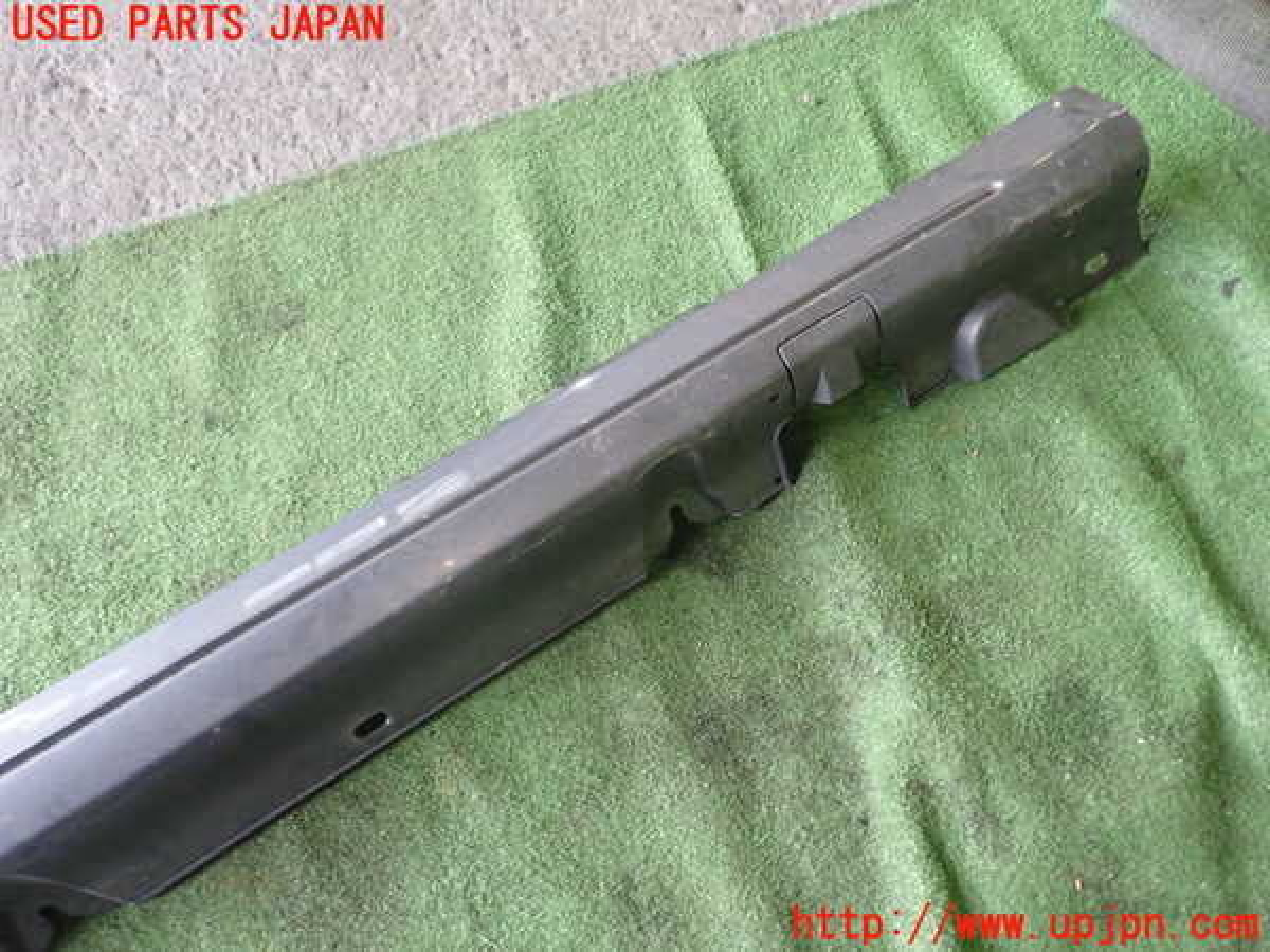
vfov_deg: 46.8
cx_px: 635
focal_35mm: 30
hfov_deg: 60.0
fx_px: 1101
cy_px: 476
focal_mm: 5.4
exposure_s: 1/30
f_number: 2.3
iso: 400
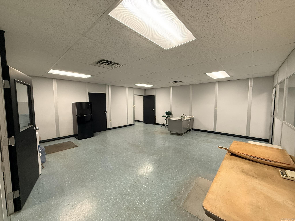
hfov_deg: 102.1
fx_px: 119
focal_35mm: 14
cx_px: 148
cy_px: 110
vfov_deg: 85.7
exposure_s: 1/60
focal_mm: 2.22
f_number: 2.2
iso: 320
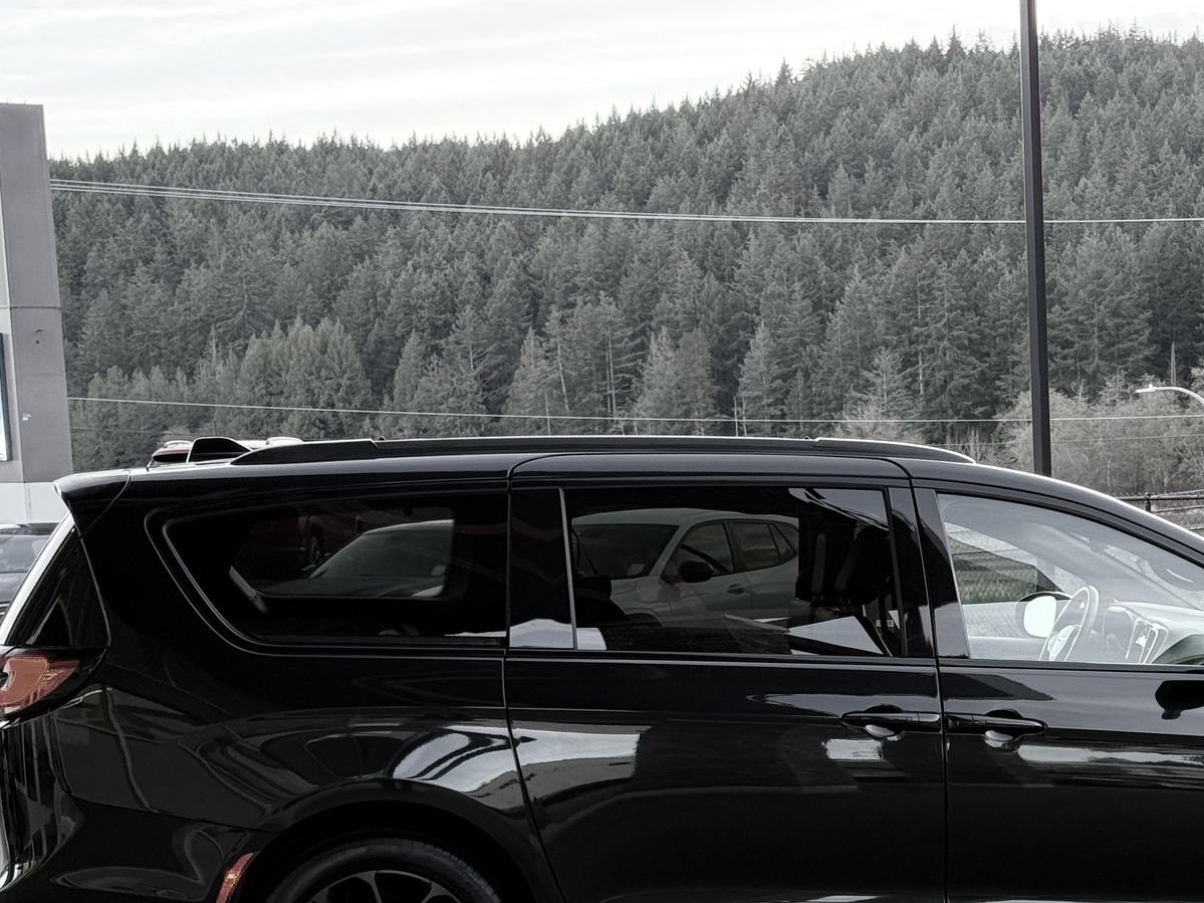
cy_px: 750
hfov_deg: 23.7
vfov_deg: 17.8
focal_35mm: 82
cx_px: 842
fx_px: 2852
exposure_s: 1/110
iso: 100
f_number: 1.78
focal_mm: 6.76
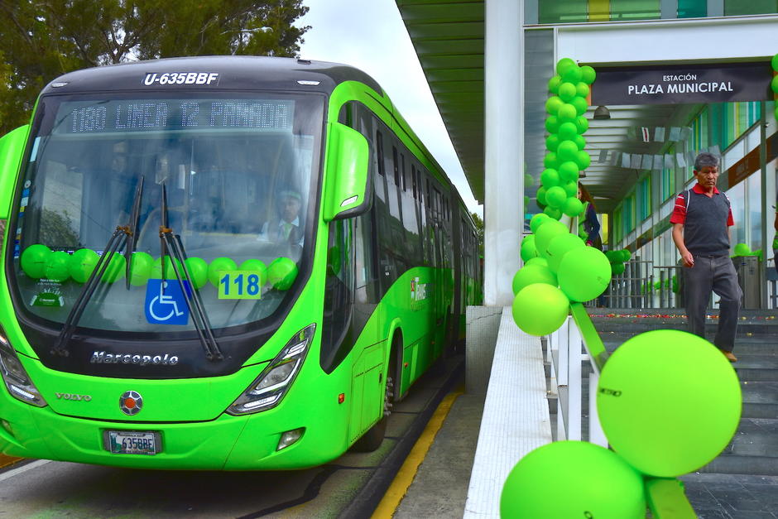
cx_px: 389
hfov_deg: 45.0
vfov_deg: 30.9
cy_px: 260
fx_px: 940
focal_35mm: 44
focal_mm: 29
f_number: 3.8
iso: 200
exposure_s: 1/2500
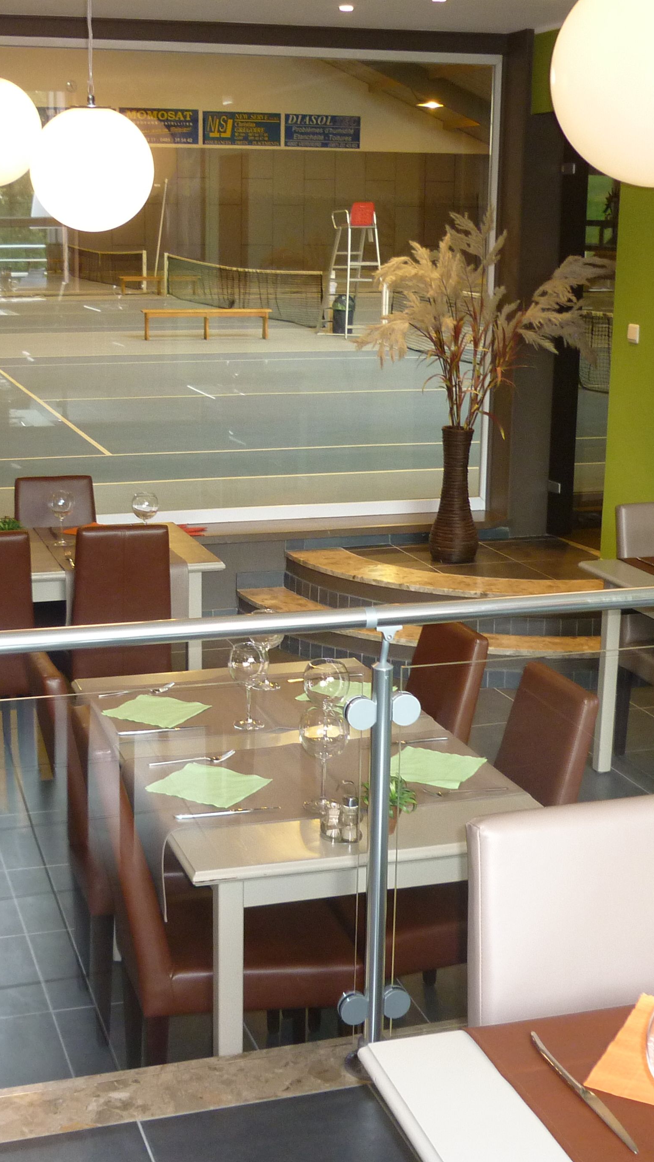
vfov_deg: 42.9
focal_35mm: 48
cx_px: 250
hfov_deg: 24.9
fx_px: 1480
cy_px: 581
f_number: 2.8
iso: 200
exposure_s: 1/30
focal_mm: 5.5
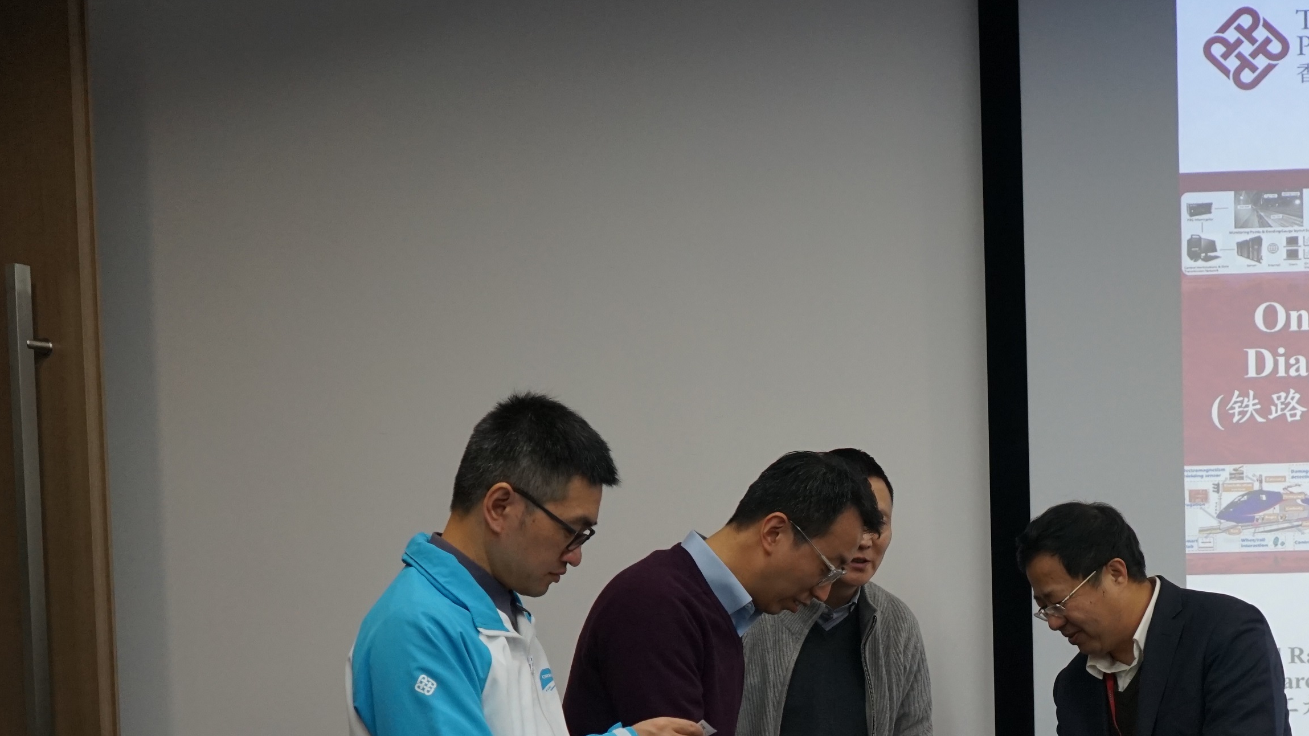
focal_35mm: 62
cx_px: 992
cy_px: 721
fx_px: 2152
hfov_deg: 33.1
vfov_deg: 18.9
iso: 1250
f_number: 4
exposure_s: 1/160
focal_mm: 34
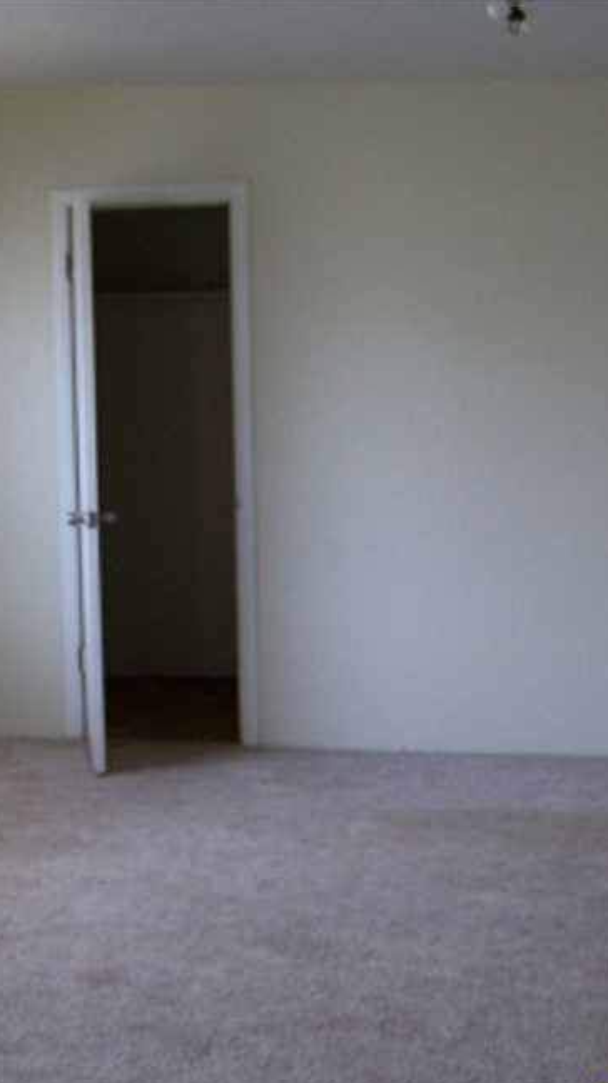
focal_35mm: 62
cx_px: 178
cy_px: 638
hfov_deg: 19.3
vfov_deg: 33.8
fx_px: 1779
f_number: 2.8
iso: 100
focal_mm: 5.85
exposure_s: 1/30
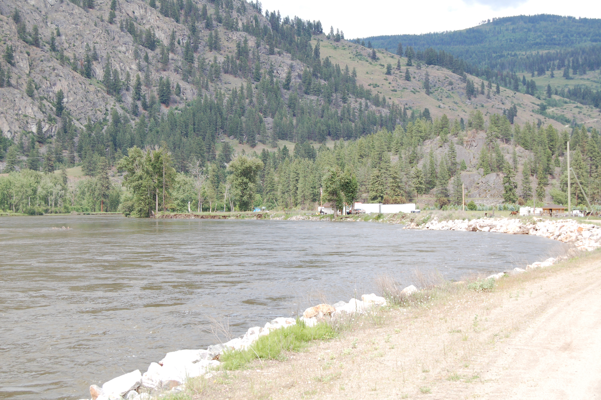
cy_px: 200
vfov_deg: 22.6
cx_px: 300
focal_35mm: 60
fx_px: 1001
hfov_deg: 33.4
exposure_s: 1/320
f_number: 9
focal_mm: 40
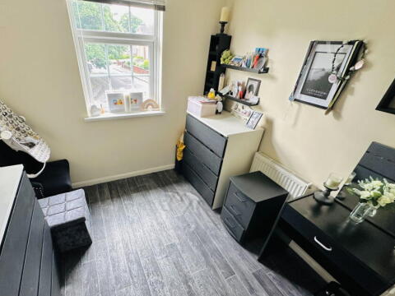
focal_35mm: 17
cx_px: 173
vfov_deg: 74.4
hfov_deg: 90.6
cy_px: 166
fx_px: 194
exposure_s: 1/50
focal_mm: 2.22
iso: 200
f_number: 2.2
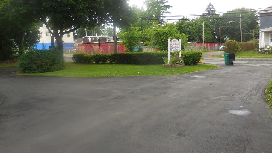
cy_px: 63
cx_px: 139
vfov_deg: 41.3
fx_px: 202
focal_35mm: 28
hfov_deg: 67.9
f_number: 3.3
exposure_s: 1/200
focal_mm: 4.5
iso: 125
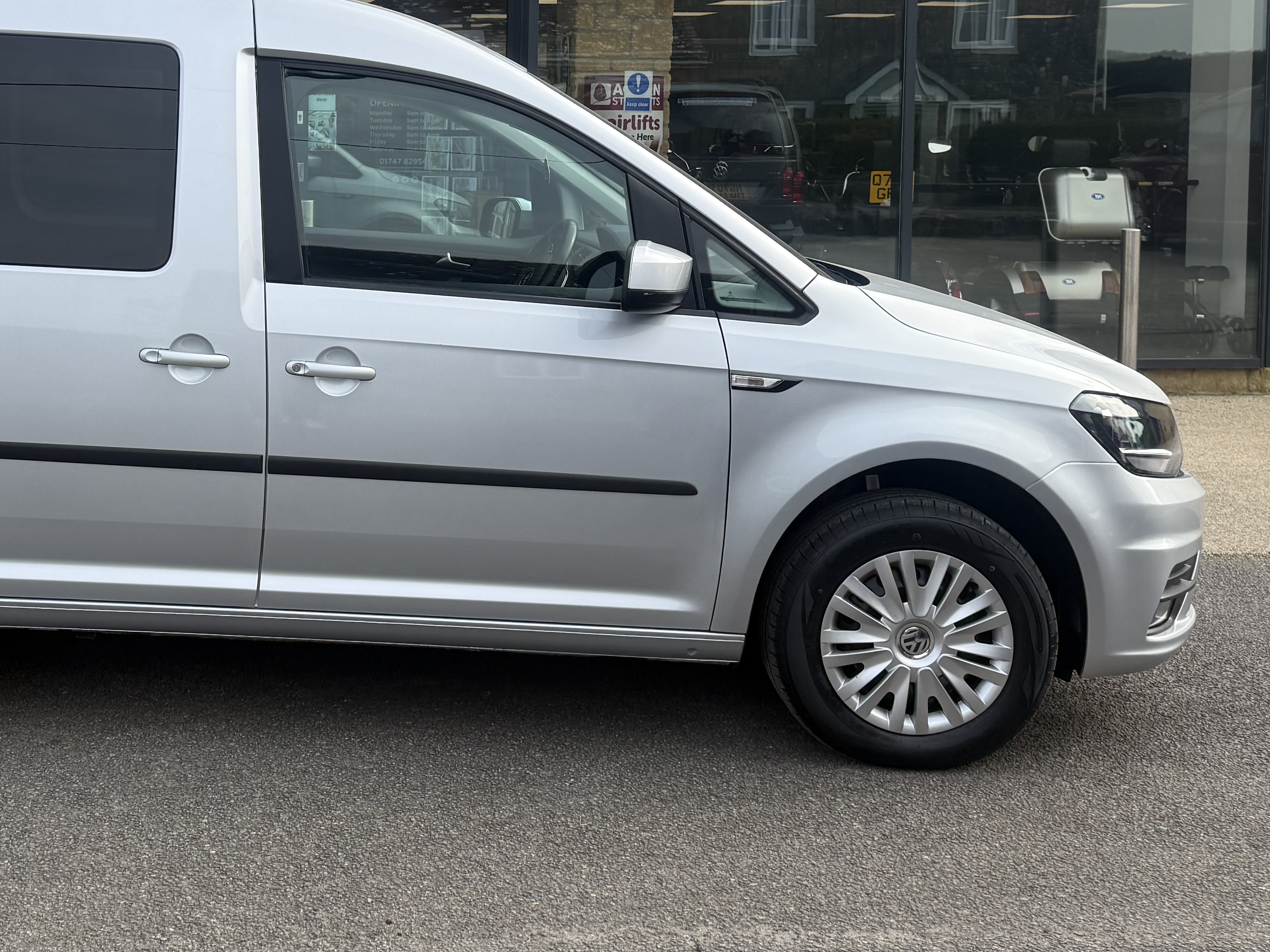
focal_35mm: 46
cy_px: 188
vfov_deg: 30.7
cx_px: 268
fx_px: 1688
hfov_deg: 39.7
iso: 100
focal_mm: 6.76
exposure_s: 1/2525
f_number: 1.78
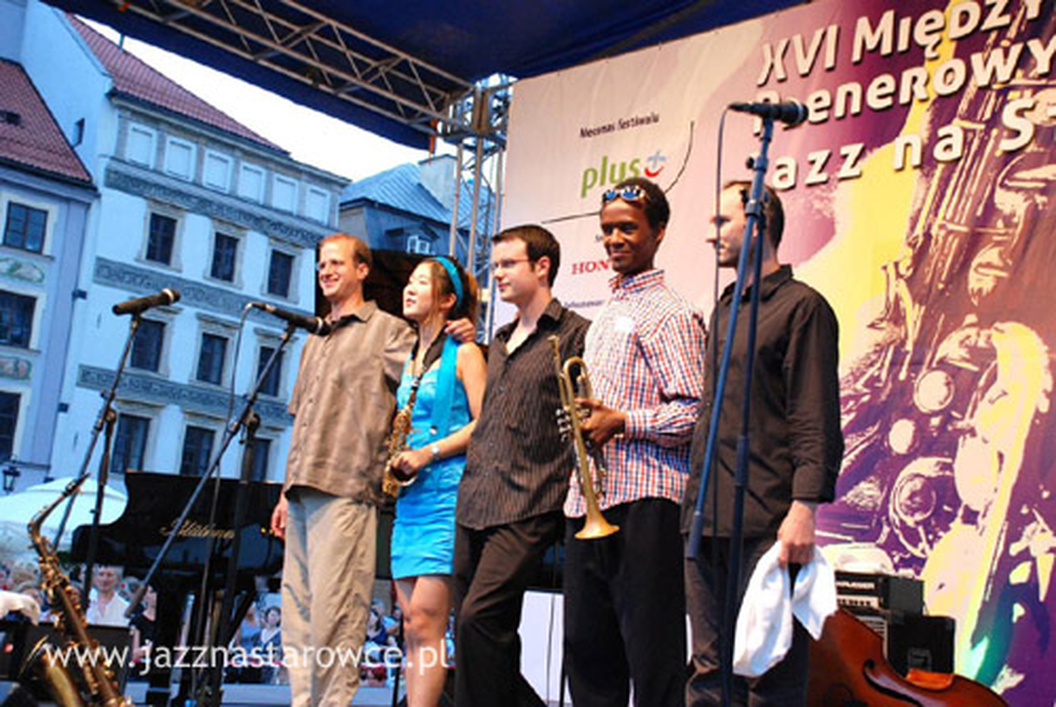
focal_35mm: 48
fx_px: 1410
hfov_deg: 41.1
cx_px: 528
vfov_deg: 28.2
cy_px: 354
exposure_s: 1/30
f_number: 4.2
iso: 800
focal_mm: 32
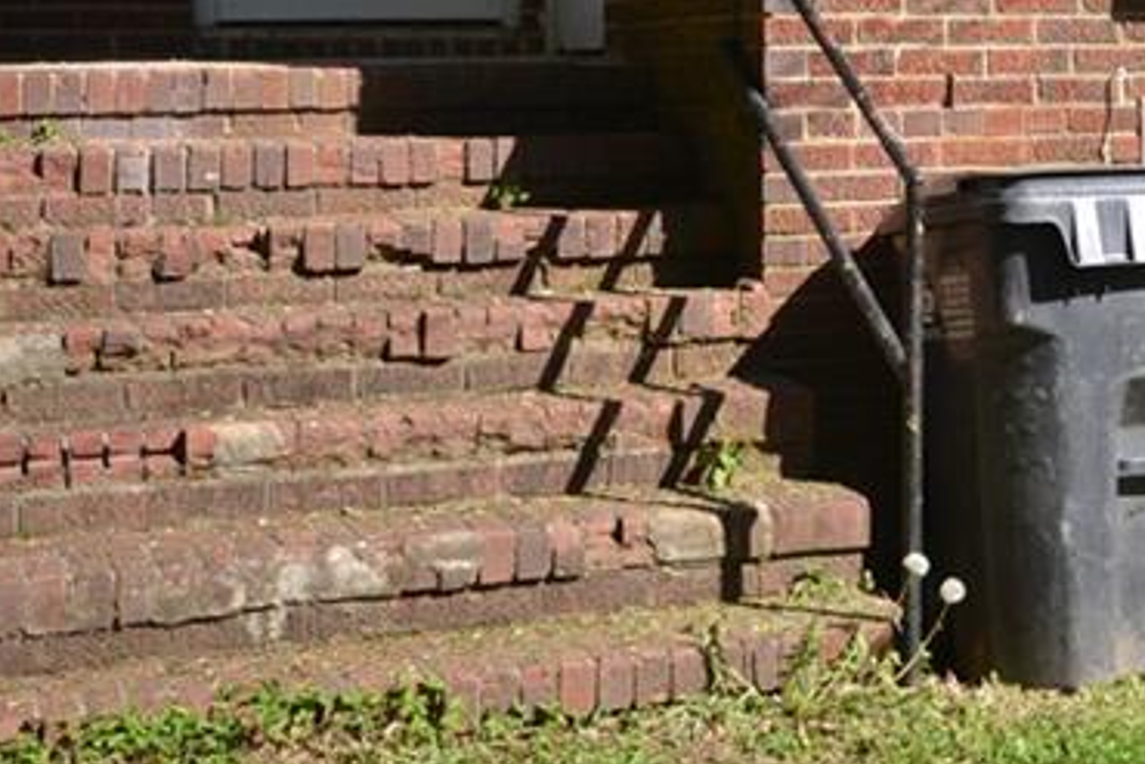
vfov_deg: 16.1
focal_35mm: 83
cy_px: 3
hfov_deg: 23.2
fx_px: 2641
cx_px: 1204
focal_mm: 20
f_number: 6.3
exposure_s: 1/160
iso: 100
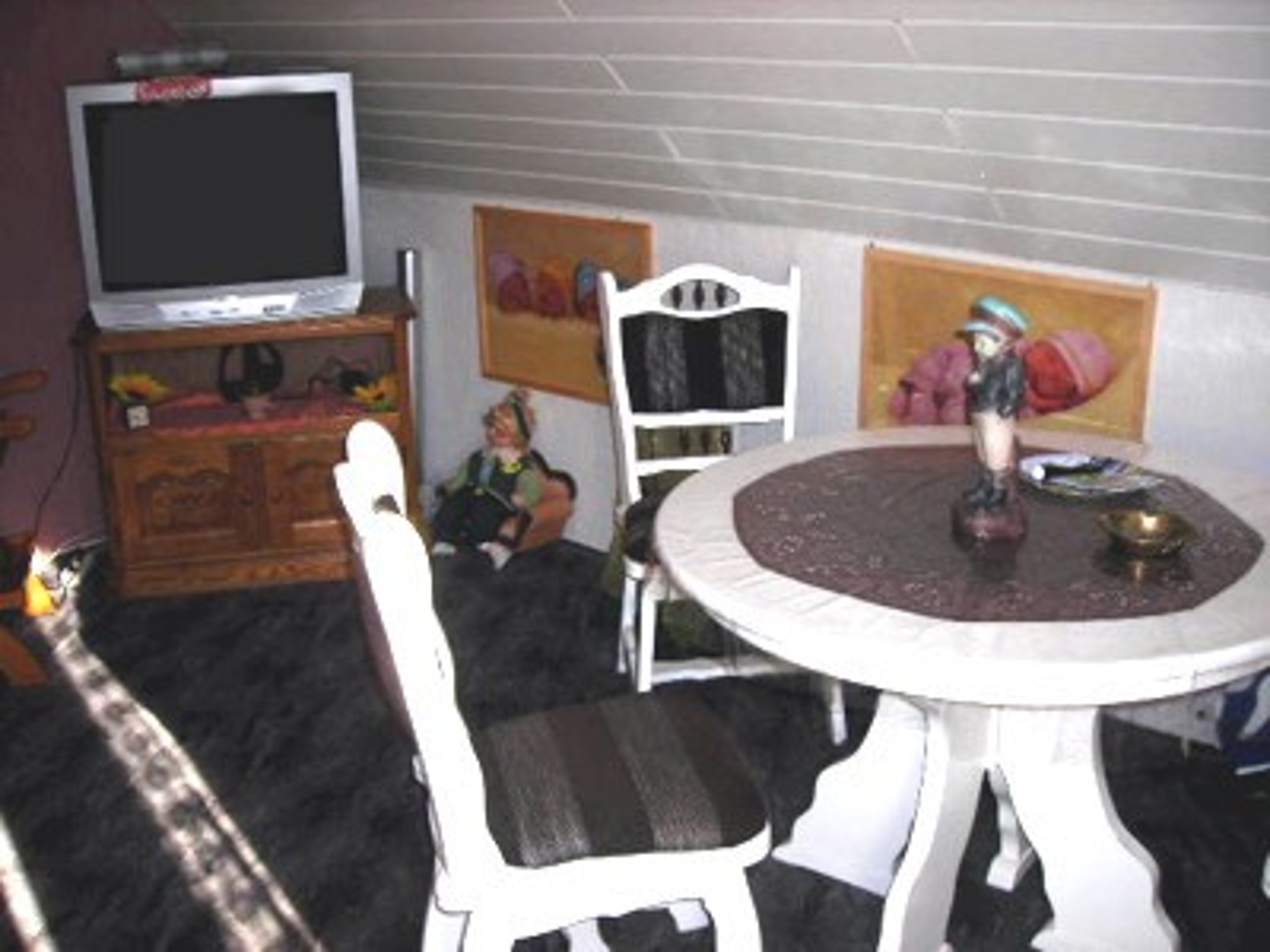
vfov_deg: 37.7
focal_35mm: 38
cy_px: 476
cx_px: 635
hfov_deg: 49.0
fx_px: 1394
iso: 50
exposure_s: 1/60.1
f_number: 3.2
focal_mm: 6.3
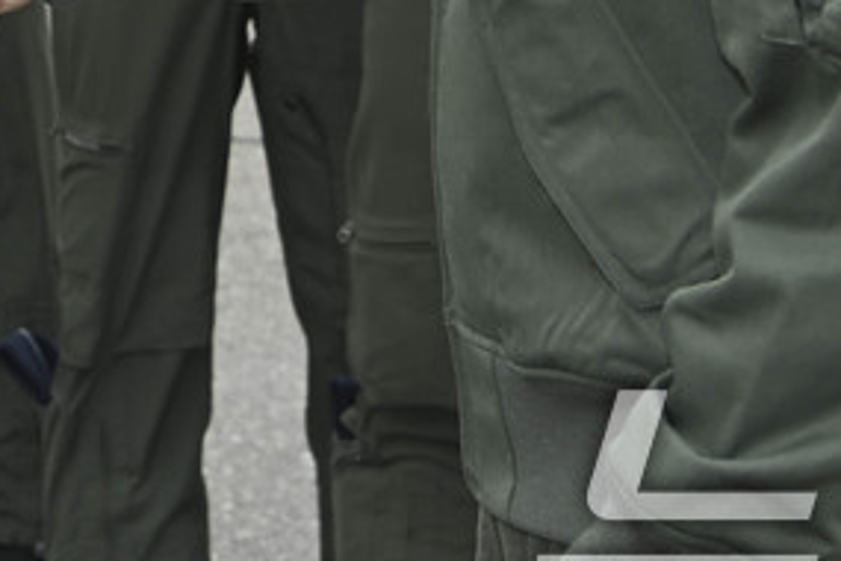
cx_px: -360
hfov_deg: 8.6
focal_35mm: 236
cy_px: -589
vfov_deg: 5.7
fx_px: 5513
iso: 200
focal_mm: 48
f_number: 5.6
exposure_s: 1/250
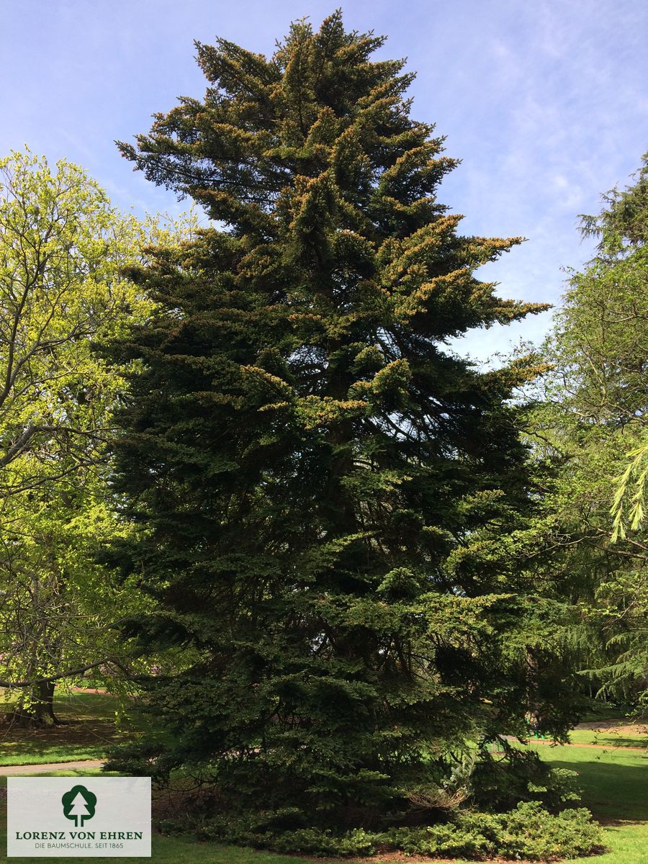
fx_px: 724
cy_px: 432
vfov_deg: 61.7
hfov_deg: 48.2
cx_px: 324
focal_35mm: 29
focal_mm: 4.15
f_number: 2.2
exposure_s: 1/789
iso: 32
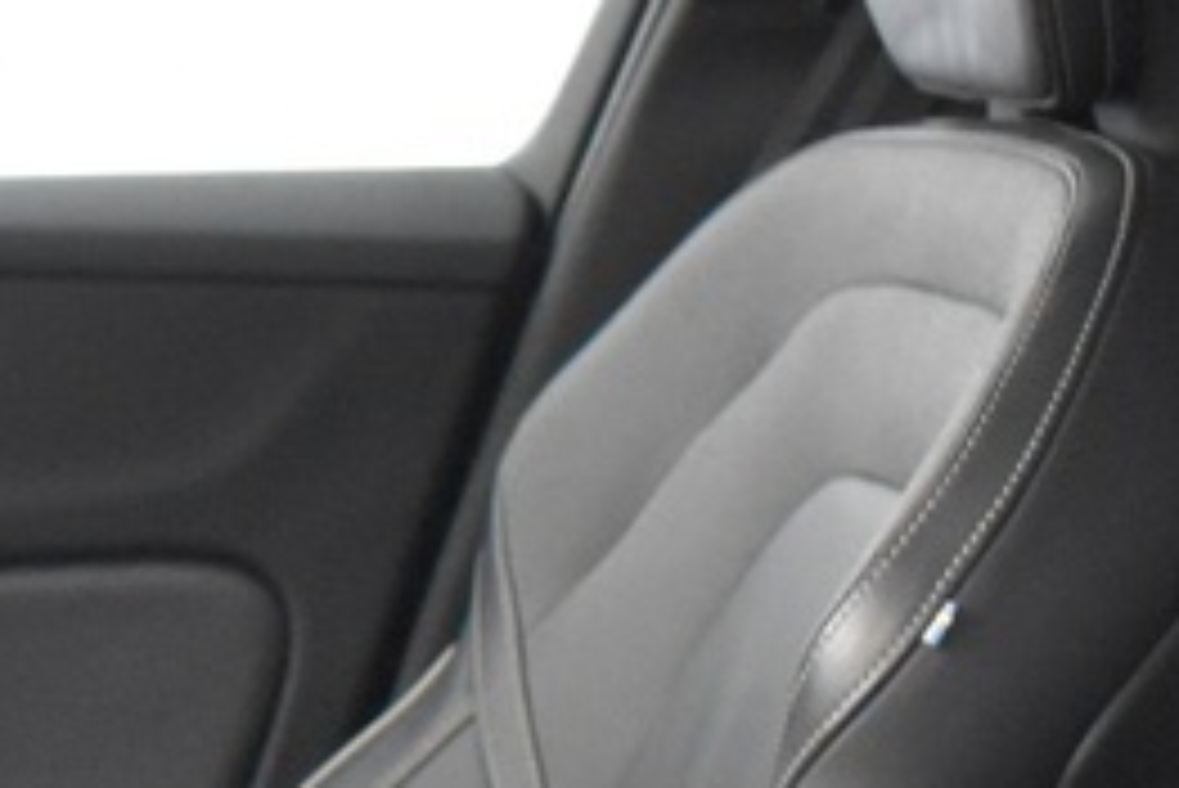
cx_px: -680
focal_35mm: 167
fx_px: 5472
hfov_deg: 11.7
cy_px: 1522
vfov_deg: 7.9
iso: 3200
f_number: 3.5
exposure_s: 1/20
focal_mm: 18
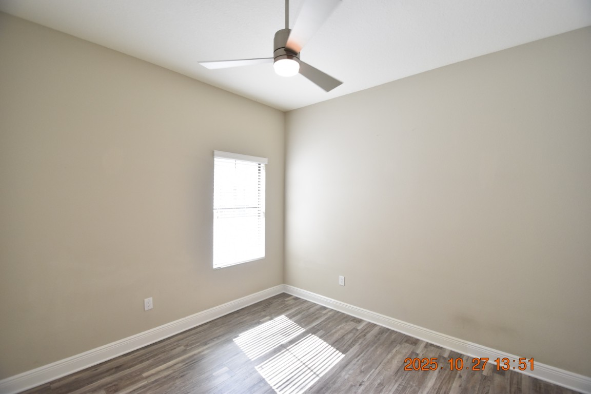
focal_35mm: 15
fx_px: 246
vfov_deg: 77.3
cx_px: 296
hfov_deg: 100.4
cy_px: 197
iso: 800
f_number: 3.5
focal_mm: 10
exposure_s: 1/250
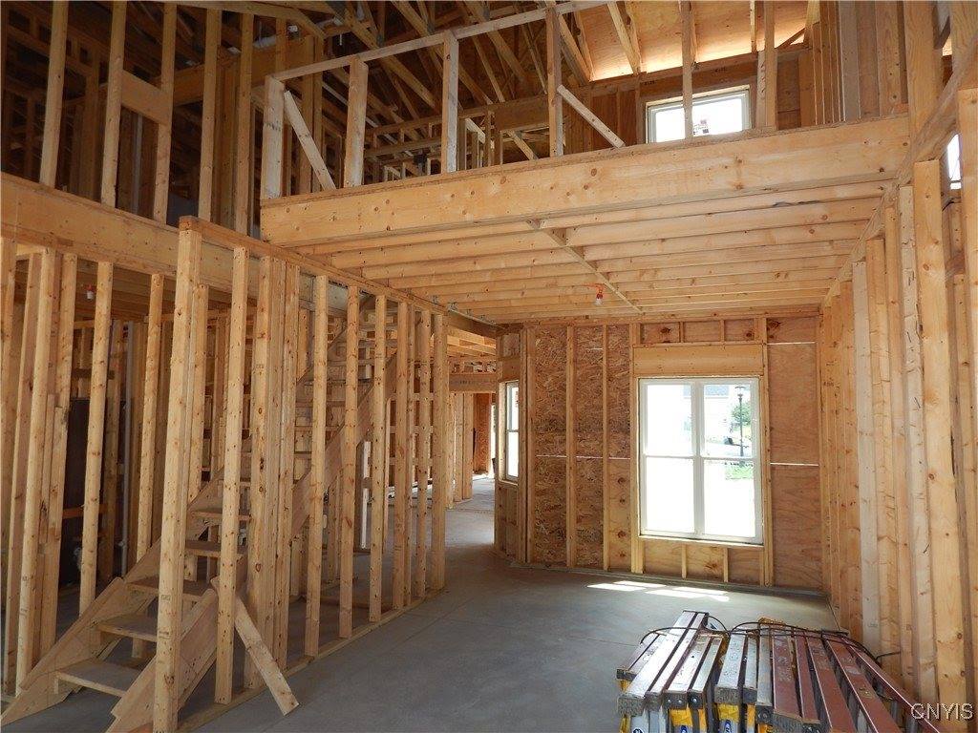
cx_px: 489
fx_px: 650
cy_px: 366
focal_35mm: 23
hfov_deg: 73.9
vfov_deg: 58.9
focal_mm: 4
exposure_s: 1/100
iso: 125
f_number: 3
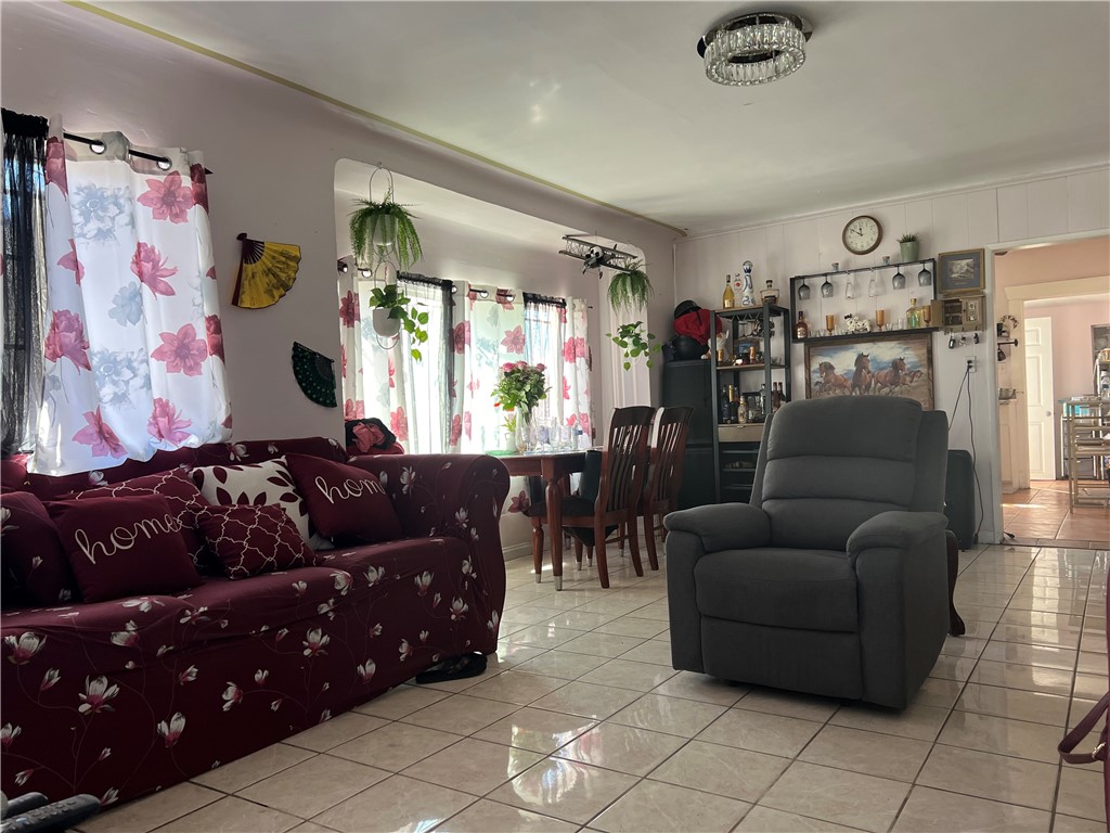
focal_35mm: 26
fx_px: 834
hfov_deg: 67.3
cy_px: 416
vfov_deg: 53.1
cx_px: 555
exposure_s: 1/119
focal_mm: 5.7
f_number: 1.5
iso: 125
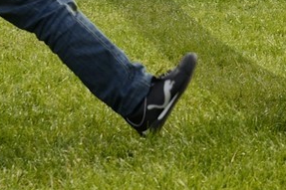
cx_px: 433
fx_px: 1771
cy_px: -257
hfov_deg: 9.0
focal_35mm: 223
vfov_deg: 5.9
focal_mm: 40
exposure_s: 1/500
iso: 400
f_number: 8
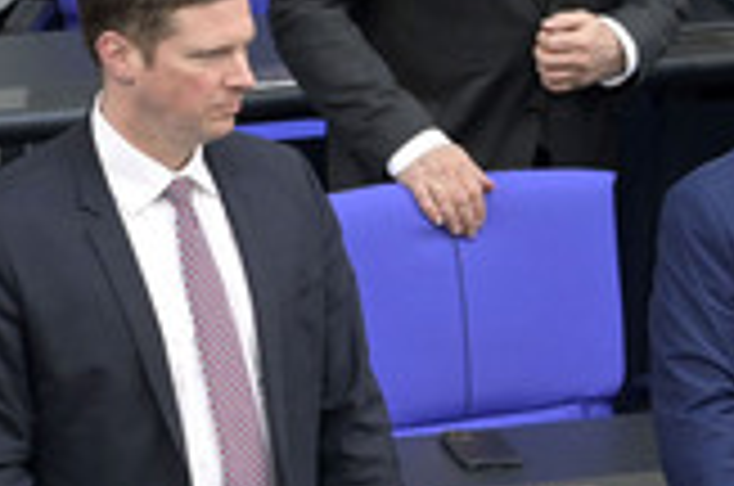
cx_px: 961
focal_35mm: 582
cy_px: 472
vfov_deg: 2.4
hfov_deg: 3.5
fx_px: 11843
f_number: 5.6
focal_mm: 210
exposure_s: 1/400
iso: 8000
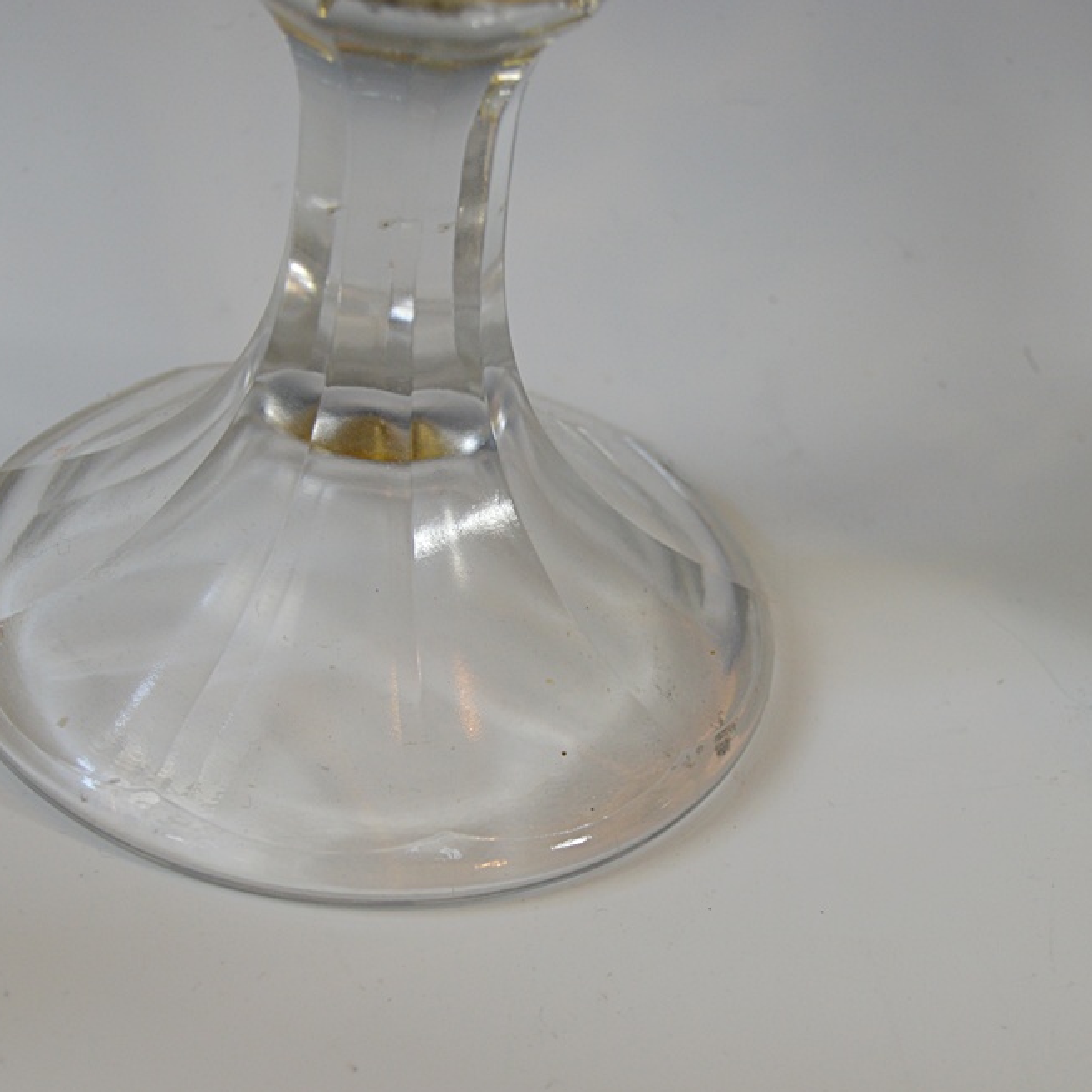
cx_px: 600
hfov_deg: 18.7
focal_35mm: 93
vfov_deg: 18.7
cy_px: 549
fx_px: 3319
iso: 450
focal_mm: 48
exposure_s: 1/60
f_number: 5.3
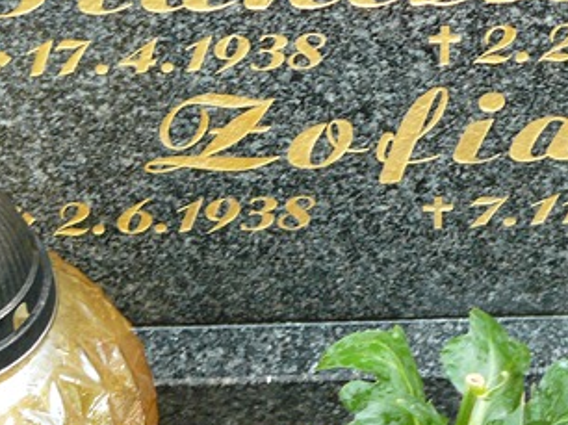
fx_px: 2230
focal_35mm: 136
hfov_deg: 14.5
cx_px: 334
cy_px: 35
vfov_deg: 10.8
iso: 125
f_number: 3.2
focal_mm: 10.9
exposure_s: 1/30
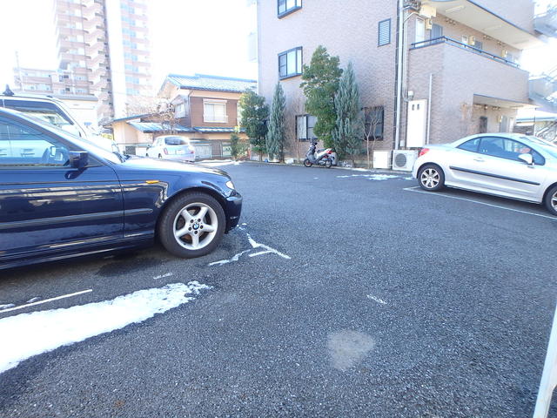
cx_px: 278
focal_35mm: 21
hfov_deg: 79.0
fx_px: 338
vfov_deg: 63.4
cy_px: 209
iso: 125
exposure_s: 1/80
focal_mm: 3.7
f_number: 3.5
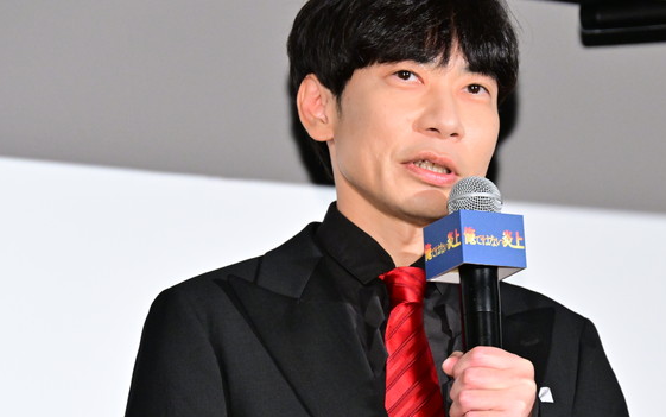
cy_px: 292
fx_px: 5937
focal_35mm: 327
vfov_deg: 4.0
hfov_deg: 6.4
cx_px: 400
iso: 4000
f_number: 6.3
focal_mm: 180
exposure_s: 1/200
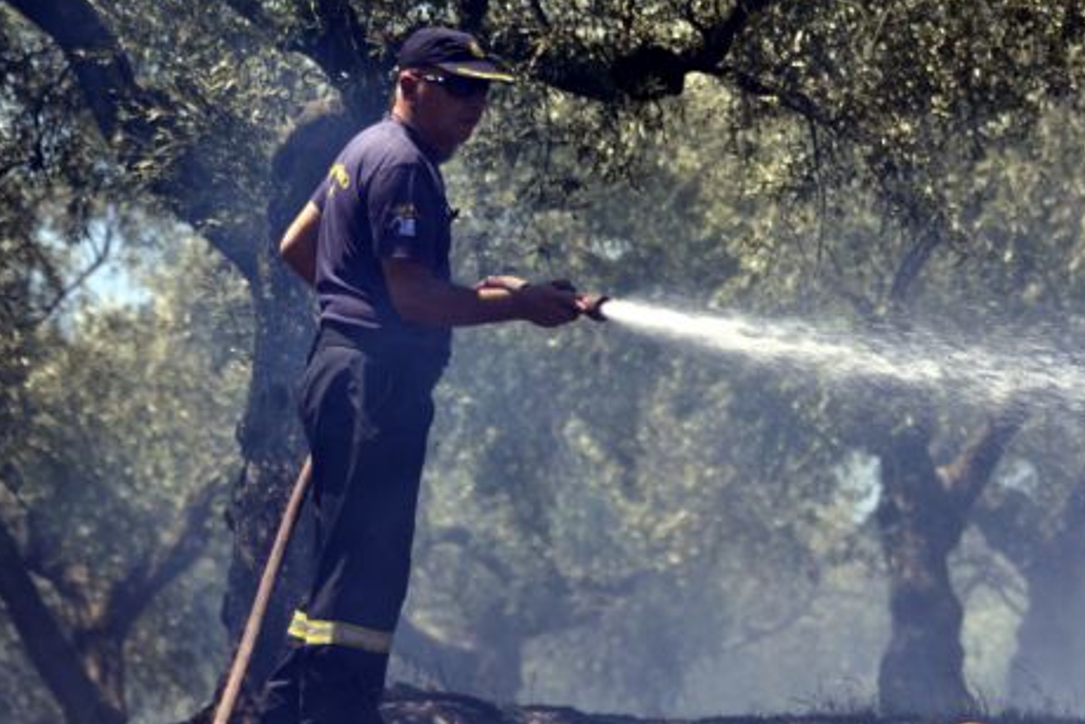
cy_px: 289
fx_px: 9125
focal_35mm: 303
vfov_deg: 4.5
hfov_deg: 6.8
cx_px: 741
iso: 100
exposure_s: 1/500
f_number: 5.6
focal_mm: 145
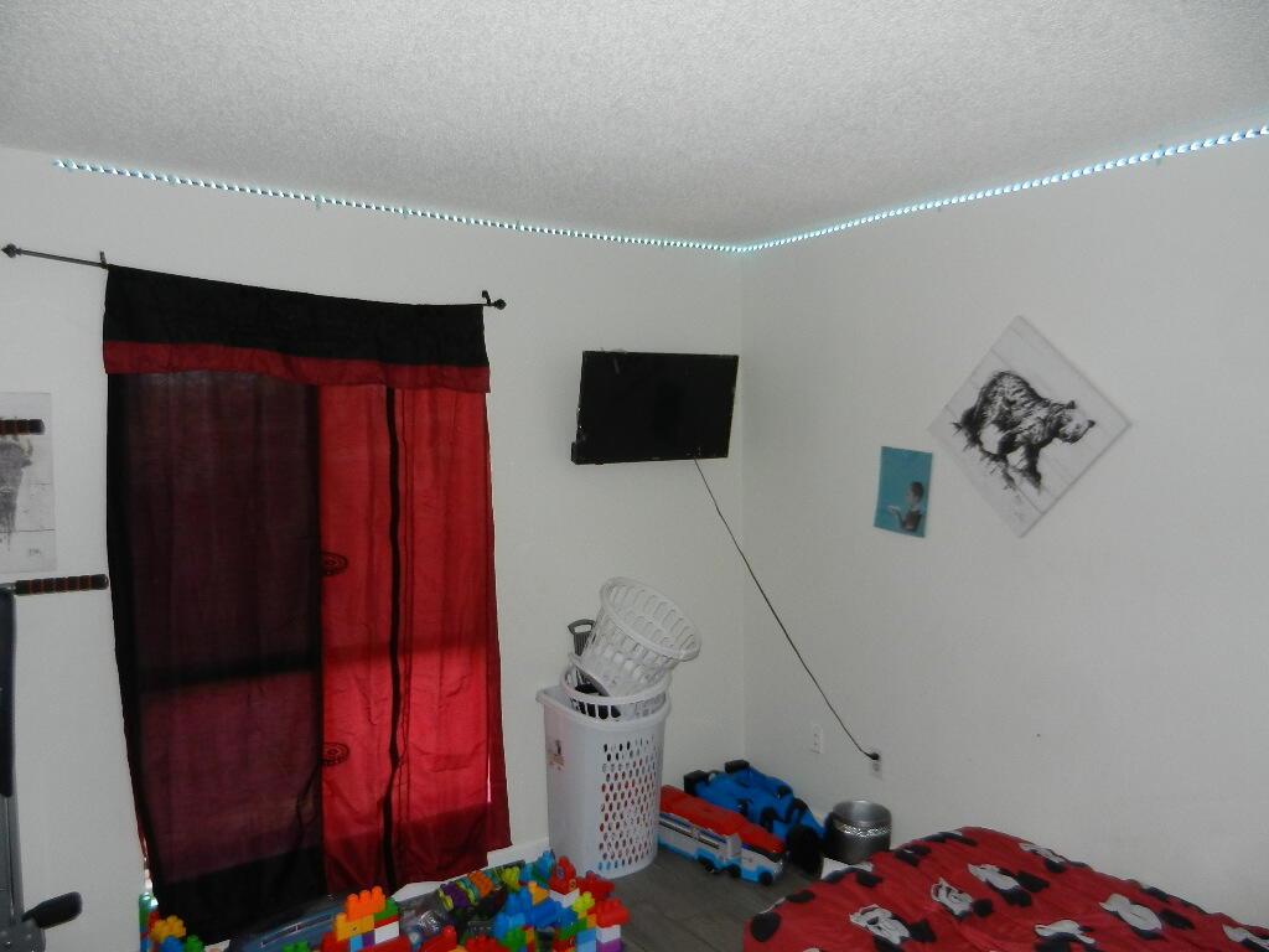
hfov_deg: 69.4
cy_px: 476
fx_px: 916
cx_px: 634
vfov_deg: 54.9
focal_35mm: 25
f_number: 3.5
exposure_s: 1/30
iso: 200
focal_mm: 4.5
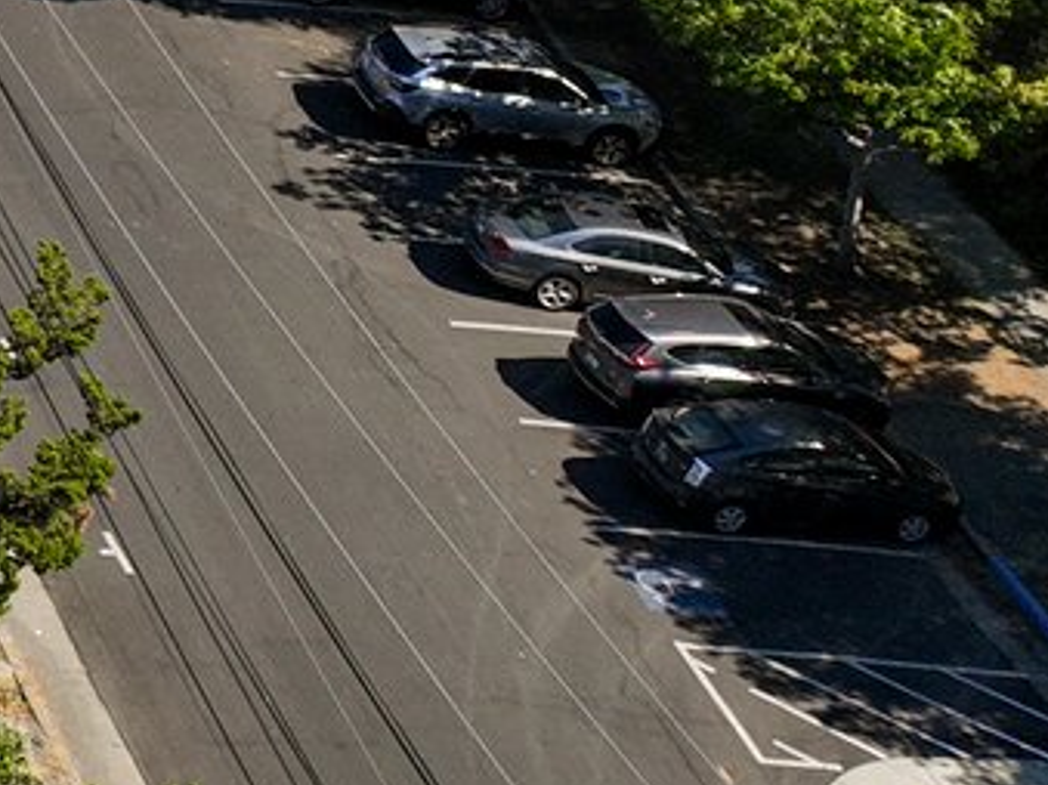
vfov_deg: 9.9
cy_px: -436
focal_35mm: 145
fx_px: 4388
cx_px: -1750
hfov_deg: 10.8
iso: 110
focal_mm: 12.29
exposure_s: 1/640
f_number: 2.8
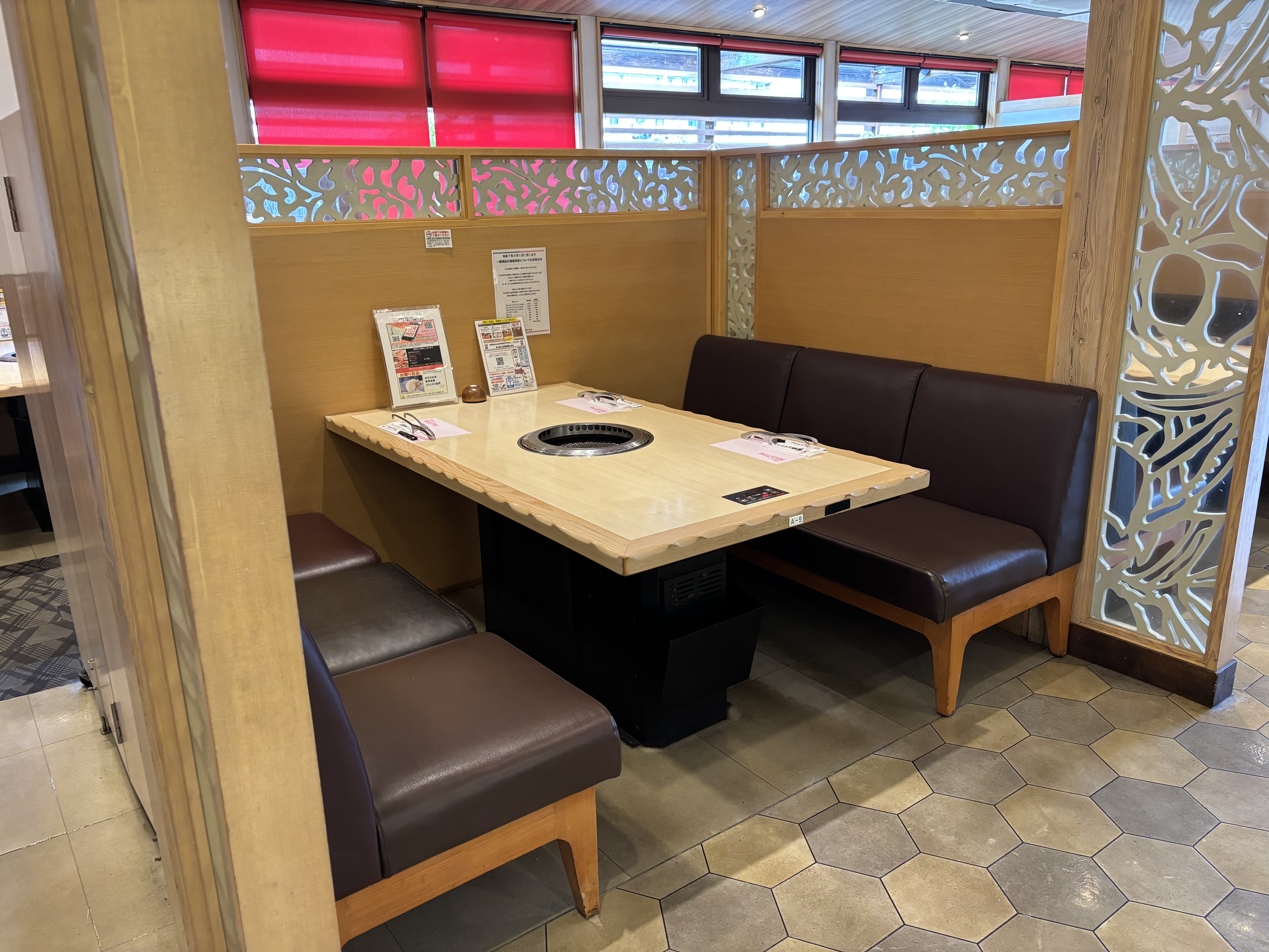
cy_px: 476
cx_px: 634
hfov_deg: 67.3
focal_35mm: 26
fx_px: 953
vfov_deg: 53.1
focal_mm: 5.96
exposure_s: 1/60
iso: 250
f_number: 1.6
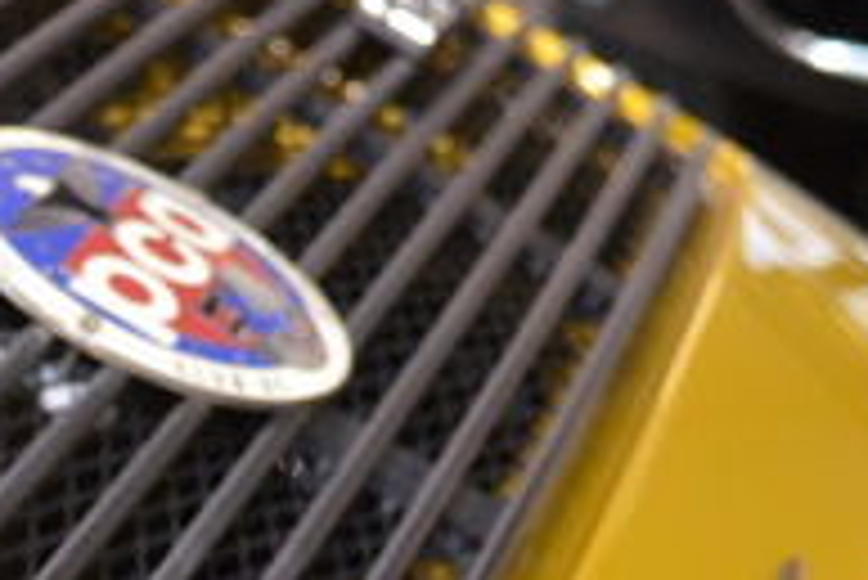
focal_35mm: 143
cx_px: -445
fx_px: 3450
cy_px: 1007
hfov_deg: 13.5
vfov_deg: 9.2
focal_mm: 24
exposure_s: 1/60
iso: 2000
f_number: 4
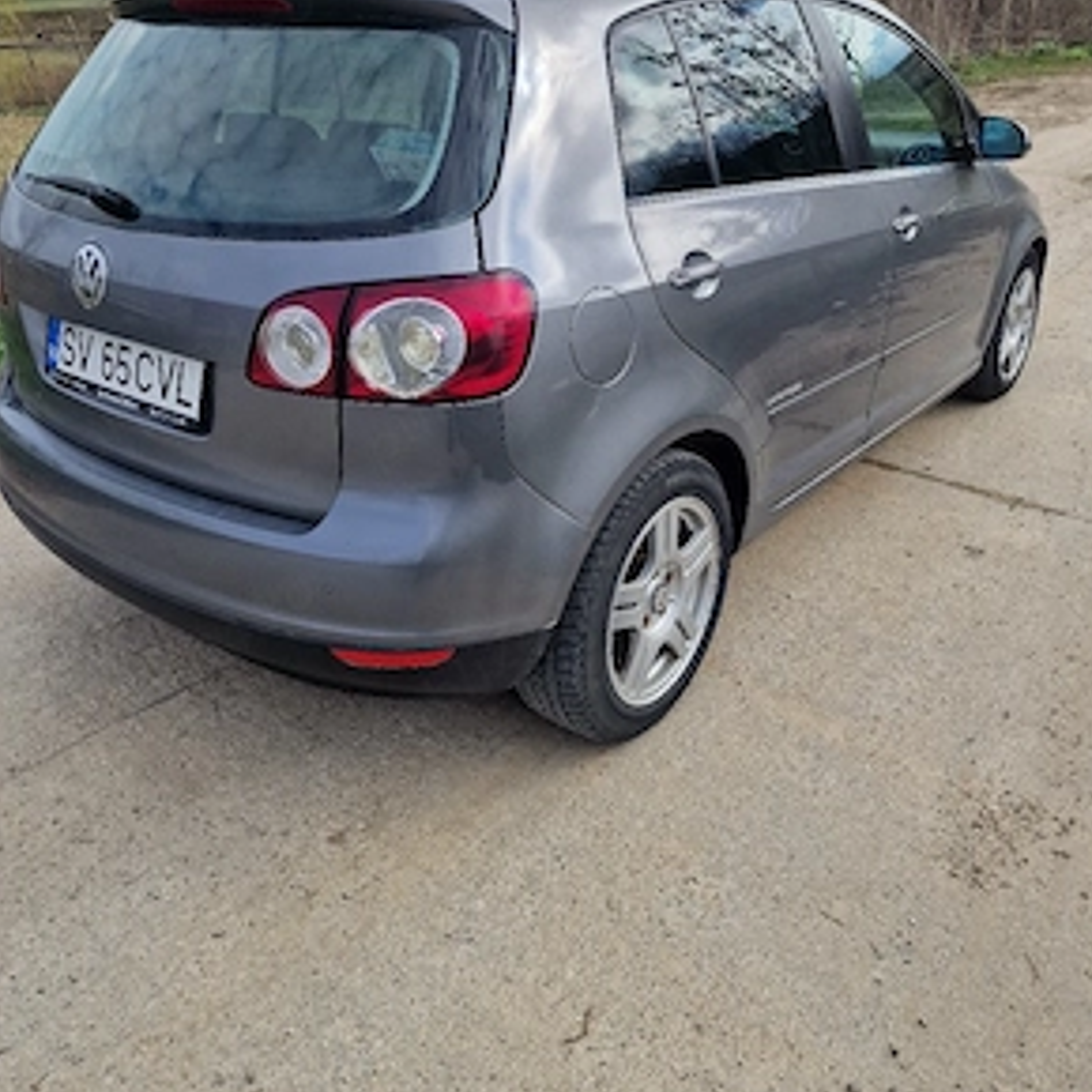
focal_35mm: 28
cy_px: 418
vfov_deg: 56.7
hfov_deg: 57.3
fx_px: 999
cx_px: 561
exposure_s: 1/909
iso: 50
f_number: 1.8
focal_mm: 6.4
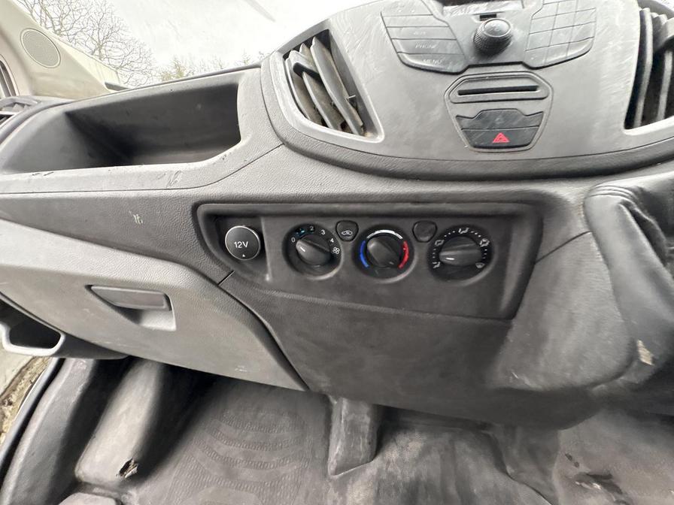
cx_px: 337
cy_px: 252
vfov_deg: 85.7
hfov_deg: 102.1
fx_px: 273
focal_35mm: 14
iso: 400
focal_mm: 2.22
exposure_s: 1/60
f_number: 2.2
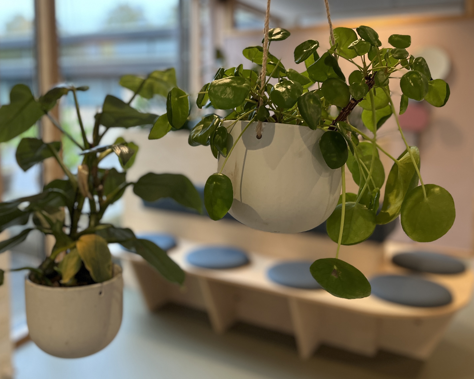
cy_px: 163
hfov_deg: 49.7
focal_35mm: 36
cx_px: 176
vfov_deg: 41.1
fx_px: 505
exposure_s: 1/100
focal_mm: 5.1
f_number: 1.6
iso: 125
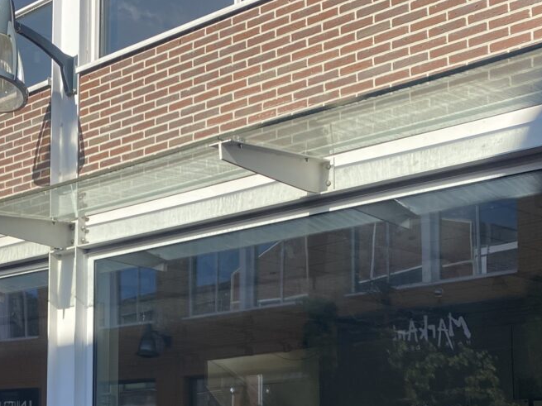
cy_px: 404
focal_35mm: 61
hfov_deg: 30.7
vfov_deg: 23.1
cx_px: 84
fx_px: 955
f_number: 1.8
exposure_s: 1/1727
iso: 32
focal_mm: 4.25
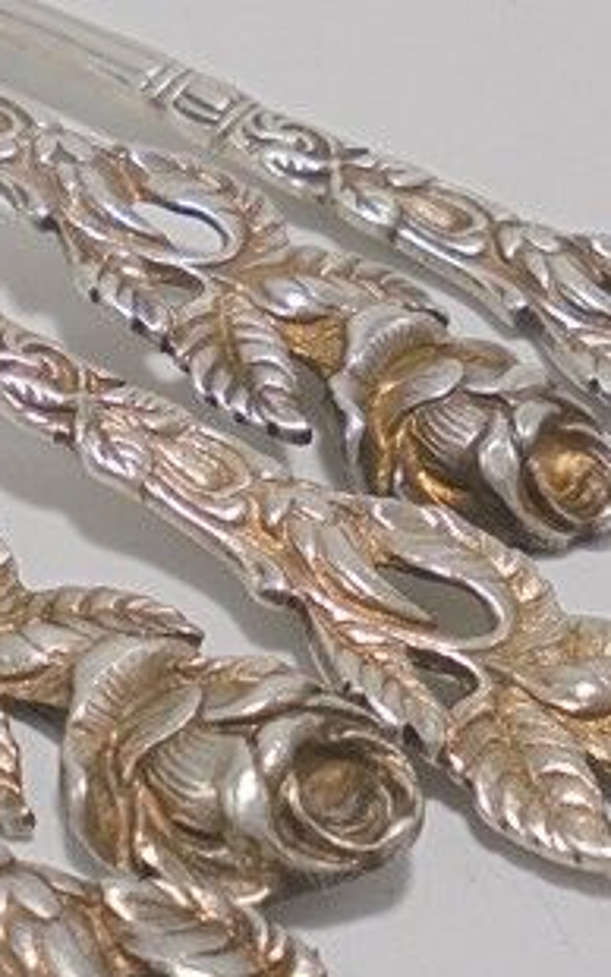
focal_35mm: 80
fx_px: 2129
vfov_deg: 25.8
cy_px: 559
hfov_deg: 15.7
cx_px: -132
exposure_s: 1/100
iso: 100
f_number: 3.5
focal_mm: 4.6
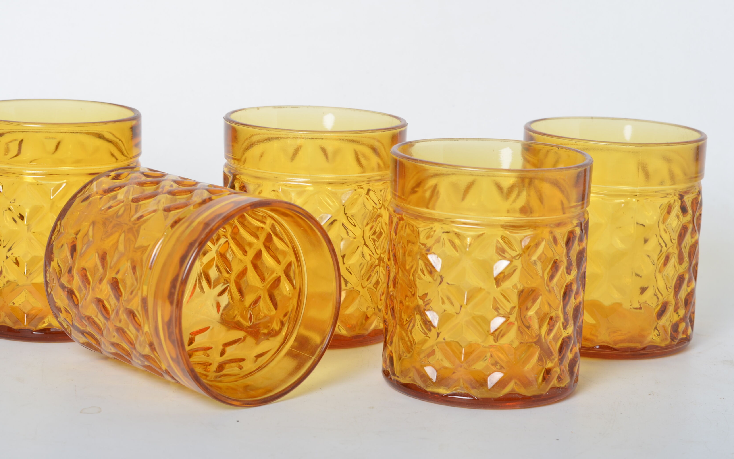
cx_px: 340
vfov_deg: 15.4
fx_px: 1700
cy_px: 221
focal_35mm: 85
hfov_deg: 24.4
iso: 100
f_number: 10
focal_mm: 50
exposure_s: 1/160
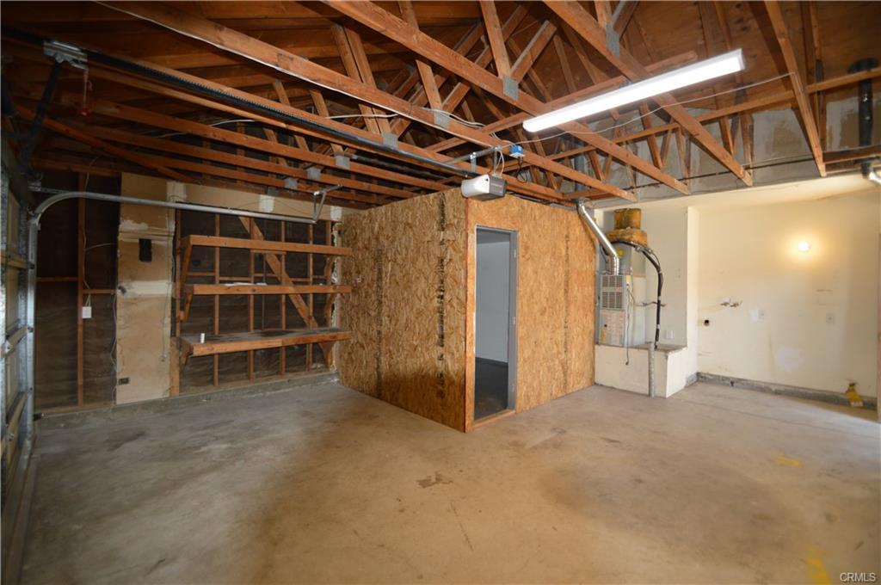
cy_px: 292
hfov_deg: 100.5
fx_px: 367
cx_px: 440
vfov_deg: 77.2
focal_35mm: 15
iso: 500
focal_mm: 10
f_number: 3.5
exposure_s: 1/60
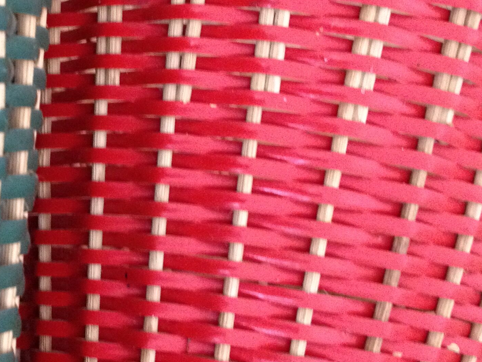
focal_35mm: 81
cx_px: 36
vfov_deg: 18.2
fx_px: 1128
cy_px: 172
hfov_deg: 23.4
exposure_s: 1/15
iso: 400
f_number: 2.4
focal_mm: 4.28
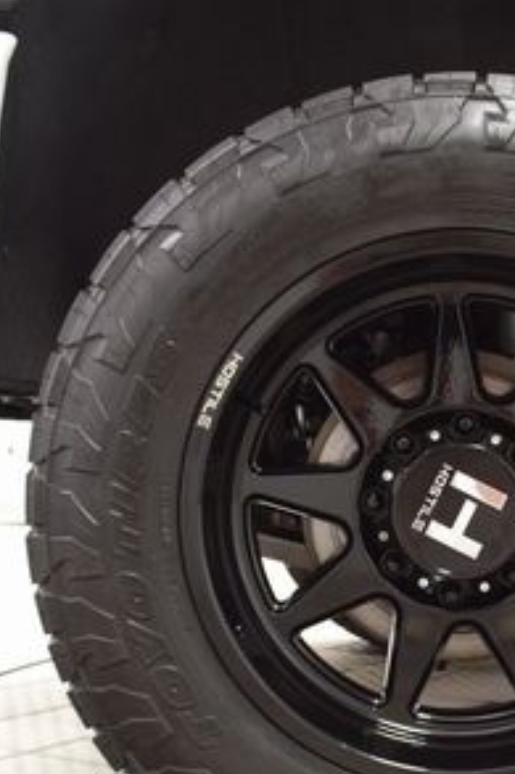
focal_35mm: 59
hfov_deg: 22.5
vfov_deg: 33.6
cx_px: 452
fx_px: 1267
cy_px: 519
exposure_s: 1/30
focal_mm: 18
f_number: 5
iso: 1600
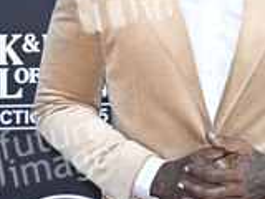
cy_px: 76
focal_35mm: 156
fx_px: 1194
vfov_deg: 9.5
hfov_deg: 12.6
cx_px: 207
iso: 640
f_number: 6.3
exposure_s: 1/320
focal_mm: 65
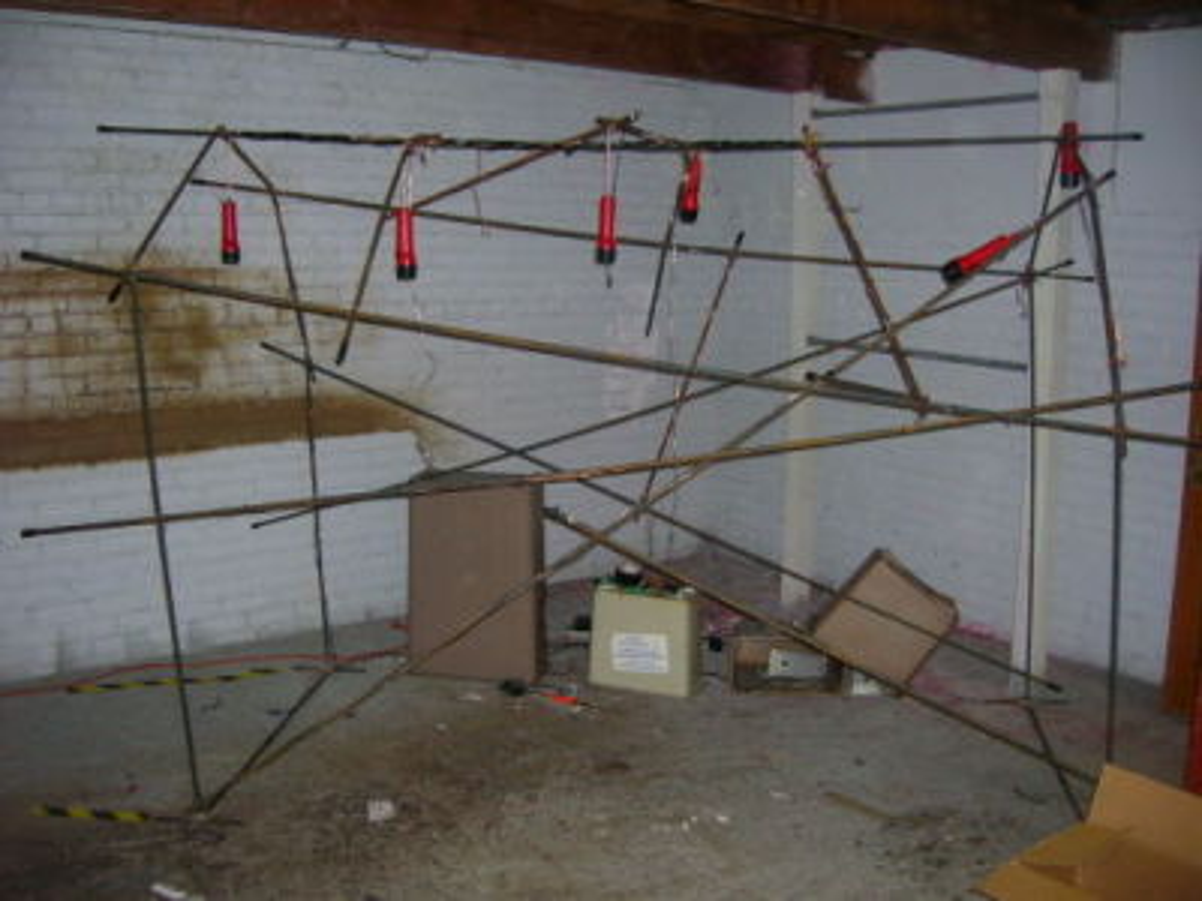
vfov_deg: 41.8
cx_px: 601
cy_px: 450
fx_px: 1181
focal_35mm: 34
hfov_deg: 54.0
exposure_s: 1/60.1
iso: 176
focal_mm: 5.7
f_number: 2.9
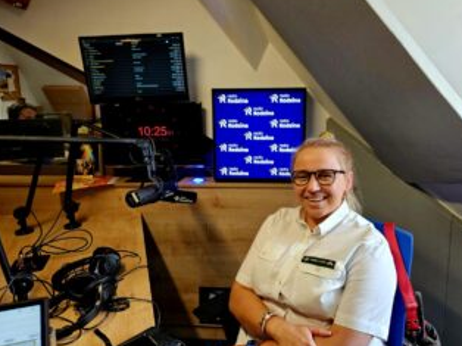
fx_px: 347
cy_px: 159
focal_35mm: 26
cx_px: 251
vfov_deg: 52.9
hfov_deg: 67.2
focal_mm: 5.4
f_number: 1.8
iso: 200
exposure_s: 1/101
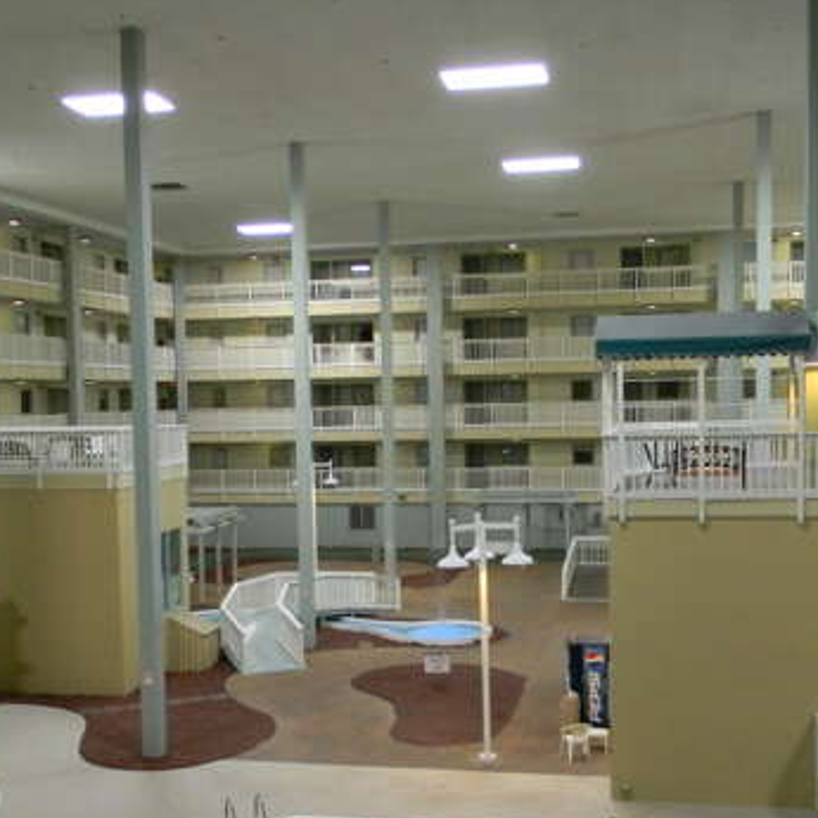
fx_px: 1310
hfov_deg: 34.6
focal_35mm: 49
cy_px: 507
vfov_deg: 34.5
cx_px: 364
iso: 311
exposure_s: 1/30
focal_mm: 5
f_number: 3.5
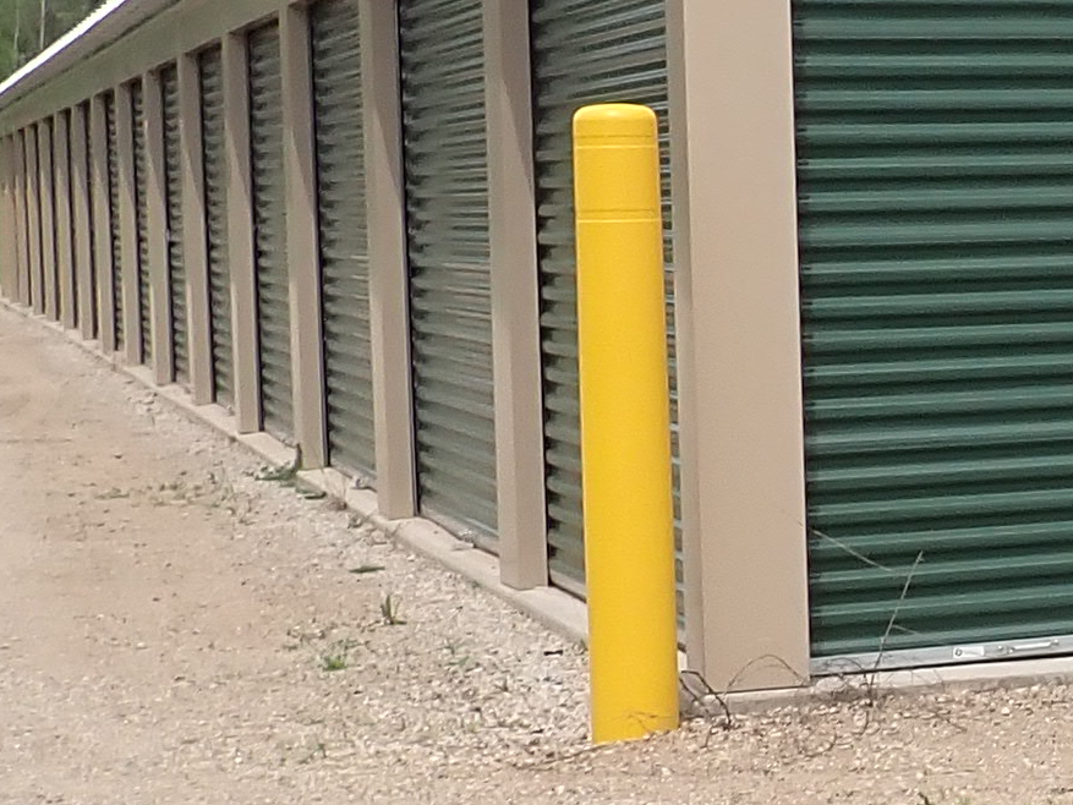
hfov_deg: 15.4
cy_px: 367
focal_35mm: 114
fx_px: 3534
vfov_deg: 13.0
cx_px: 1796
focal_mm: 4.5
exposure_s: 1/250
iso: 100
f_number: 8
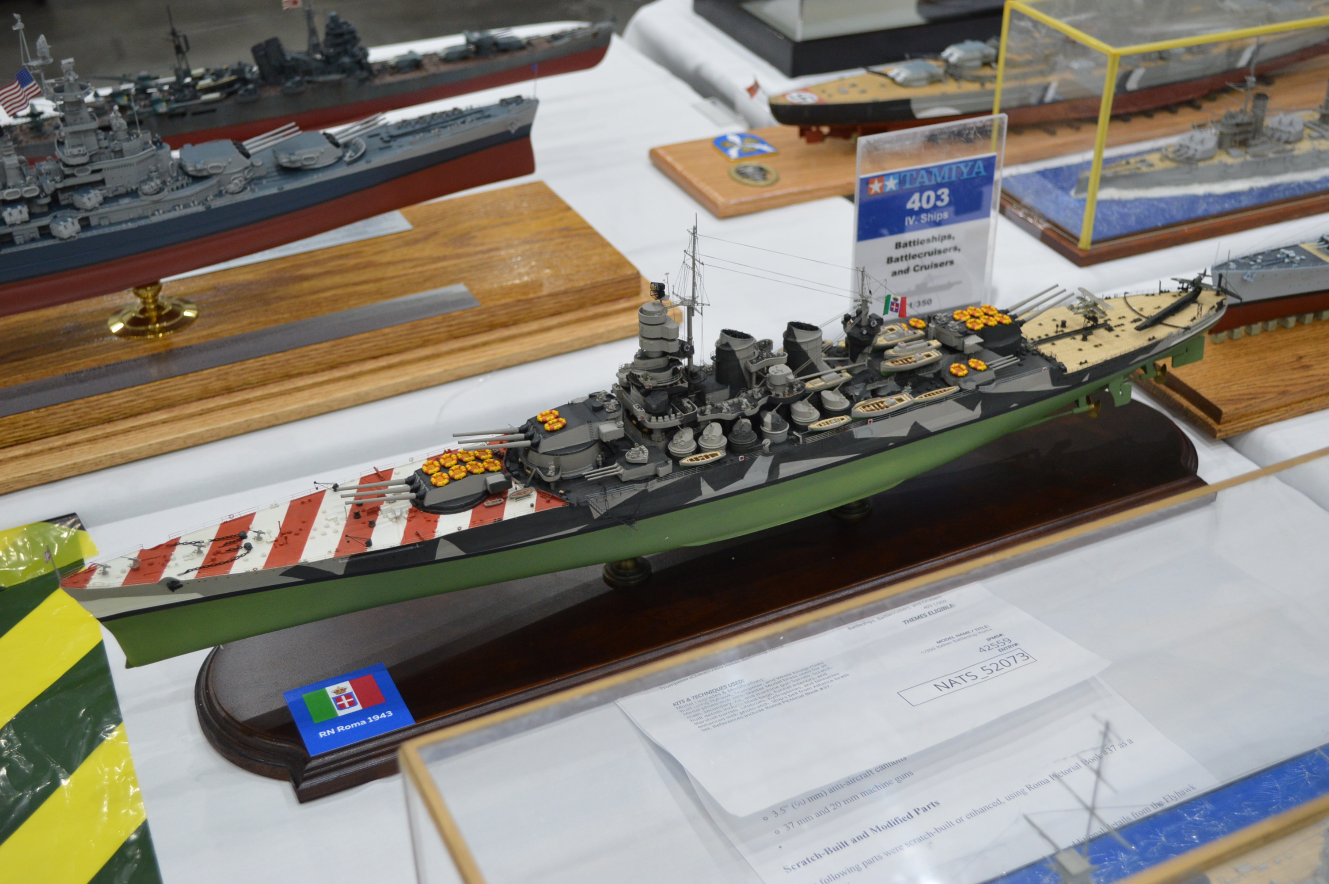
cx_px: 664
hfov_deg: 45.0
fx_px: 1604
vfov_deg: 30.8
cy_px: 442
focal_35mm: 44
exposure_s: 1/60
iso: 800
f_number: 4.5
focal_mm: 29
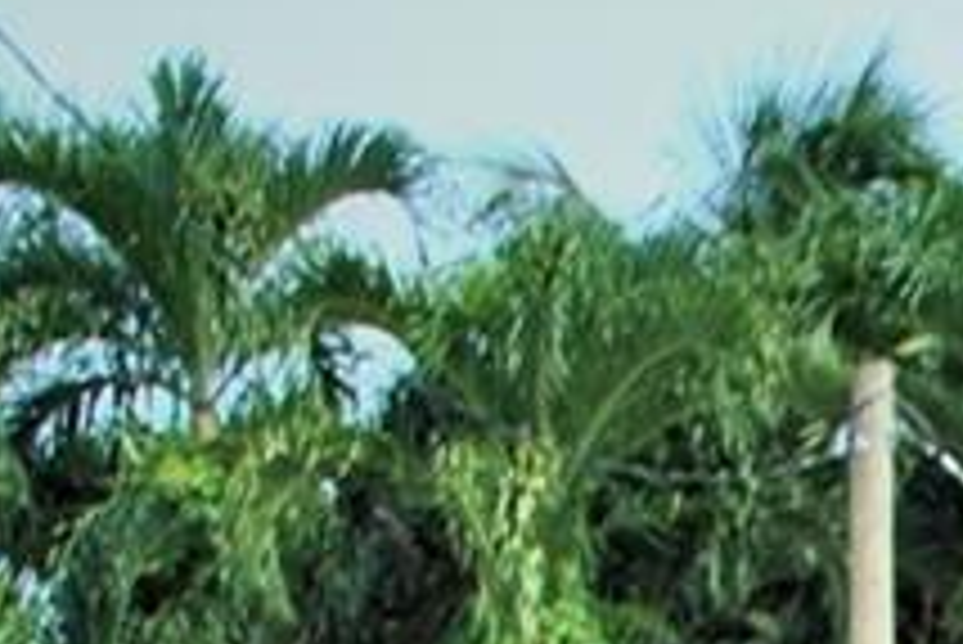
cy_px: 2310
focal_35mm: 247
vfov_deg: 5.1
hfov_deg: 7.7
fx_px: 6611
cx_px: 2408
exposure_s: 1/160
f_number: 6.3
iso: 100
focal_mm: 22
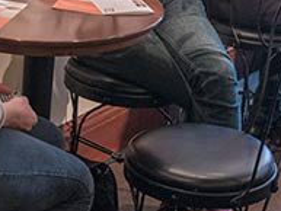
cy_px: -44
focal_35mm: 104
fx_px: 845
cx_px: 175
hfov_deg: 18.9
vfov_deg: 13.8
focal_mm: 36
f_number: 4.8
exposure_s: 1/180
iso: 1250
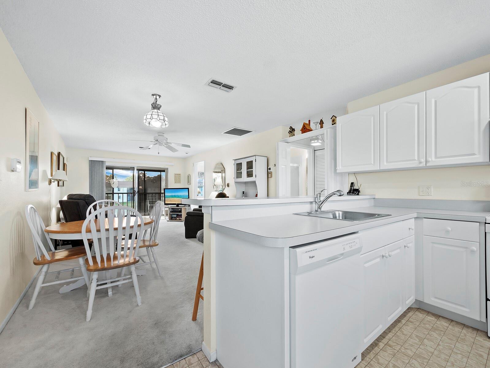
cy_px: 184
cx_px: 245
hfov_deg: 102.1
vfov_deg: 85.7
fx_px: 198
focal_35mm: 14
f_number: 10
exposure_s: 1/2.5
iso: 400
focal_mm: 7
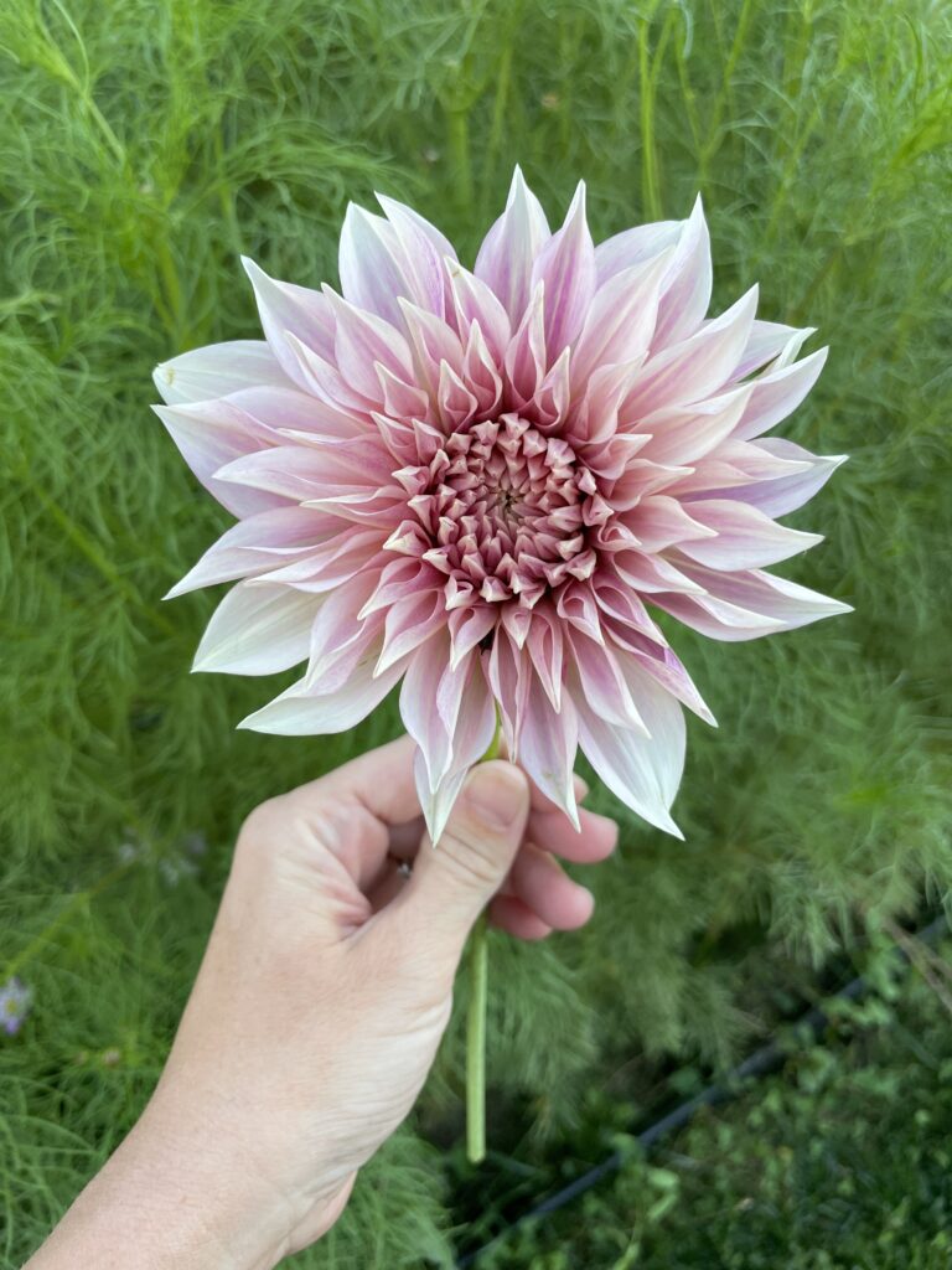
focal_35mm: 26
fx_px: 953
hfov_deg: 53.1
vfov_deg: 67.3
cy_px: 635
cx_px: 476
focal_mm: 4.2
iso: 50
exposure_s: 1/121
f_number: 1.6
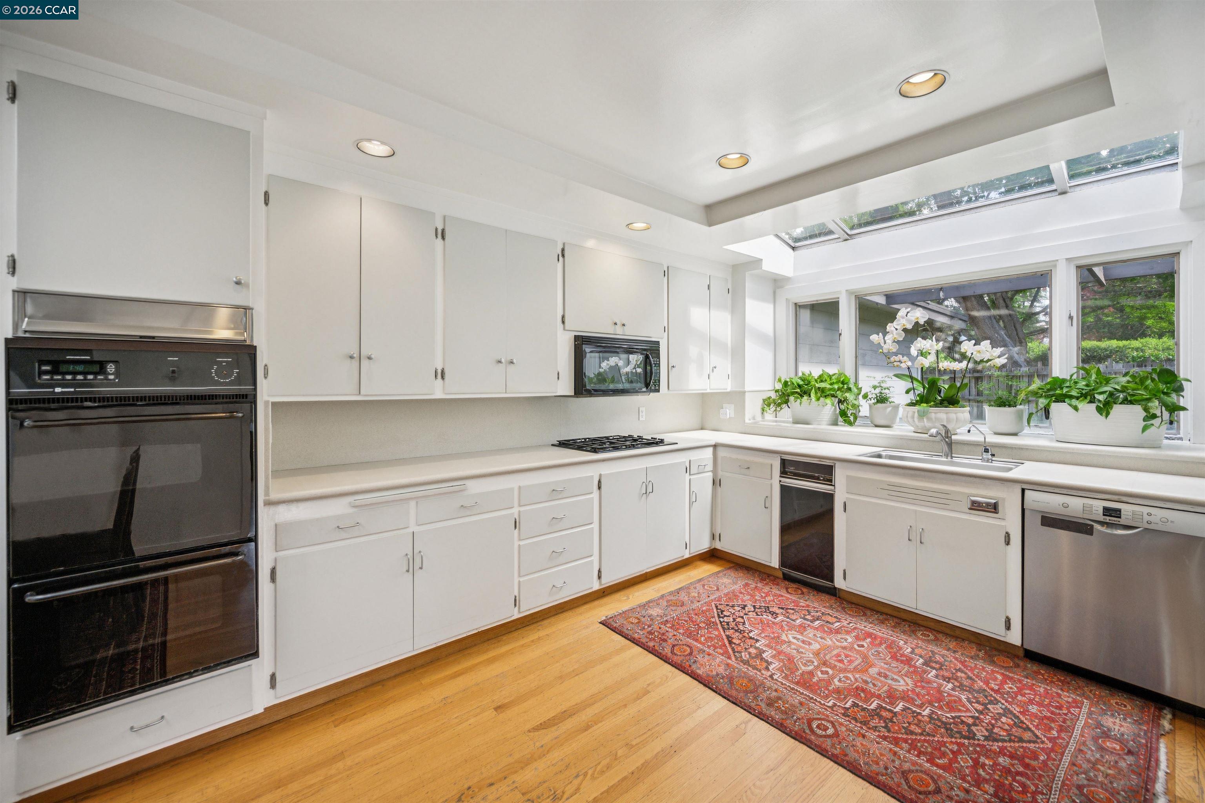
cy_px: 402
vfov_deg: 81.2
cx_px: 602
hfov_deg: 104.3
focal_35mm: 14
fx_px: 469
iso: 400
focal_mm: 14
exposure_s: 1/320
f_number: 4
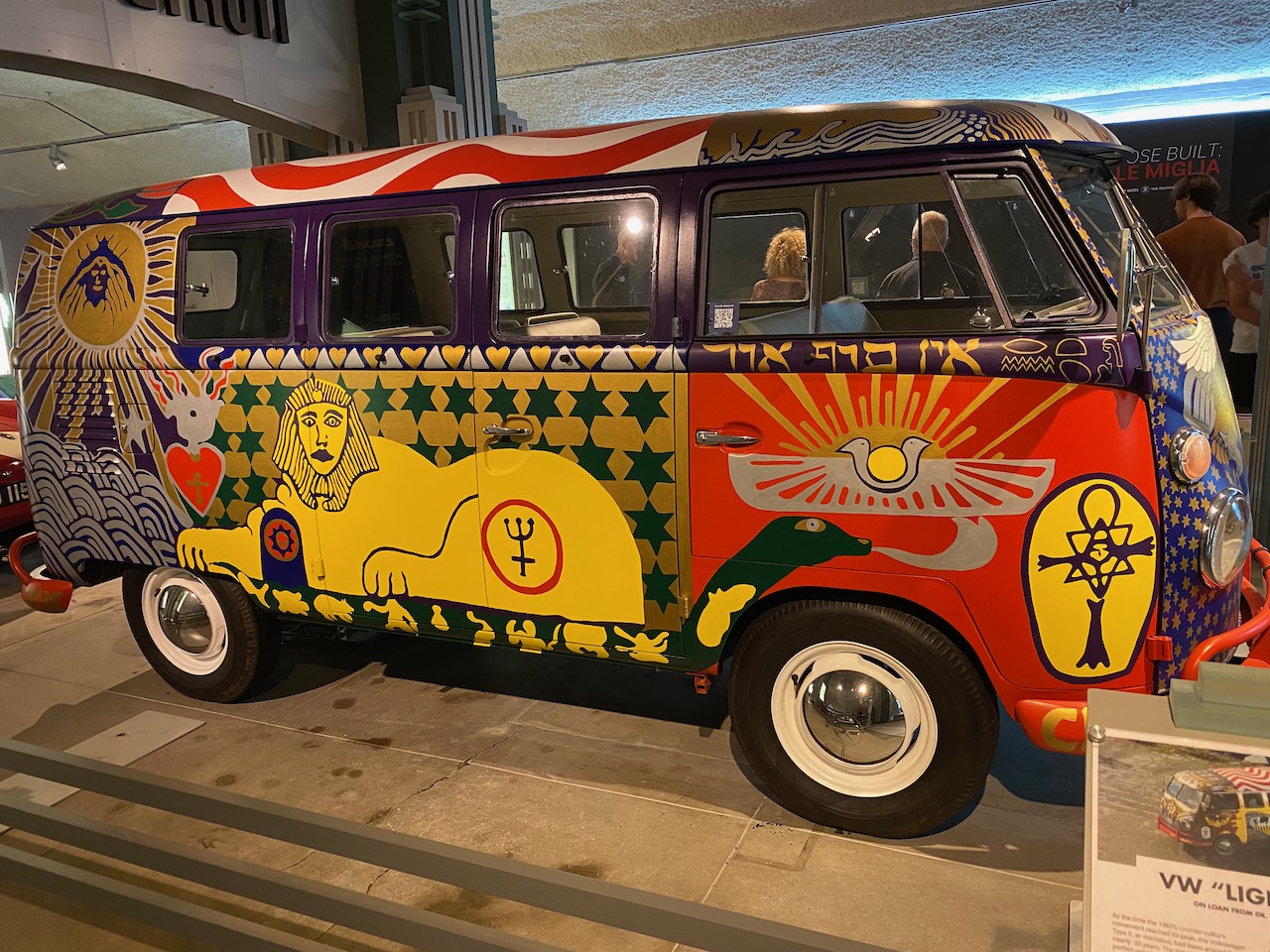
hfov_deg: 67.3
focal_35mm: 26
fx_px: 954
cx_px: 635
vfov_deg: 53.1
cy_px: 476
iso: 250
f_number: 1.8
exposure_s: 1/60
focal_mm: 4.25
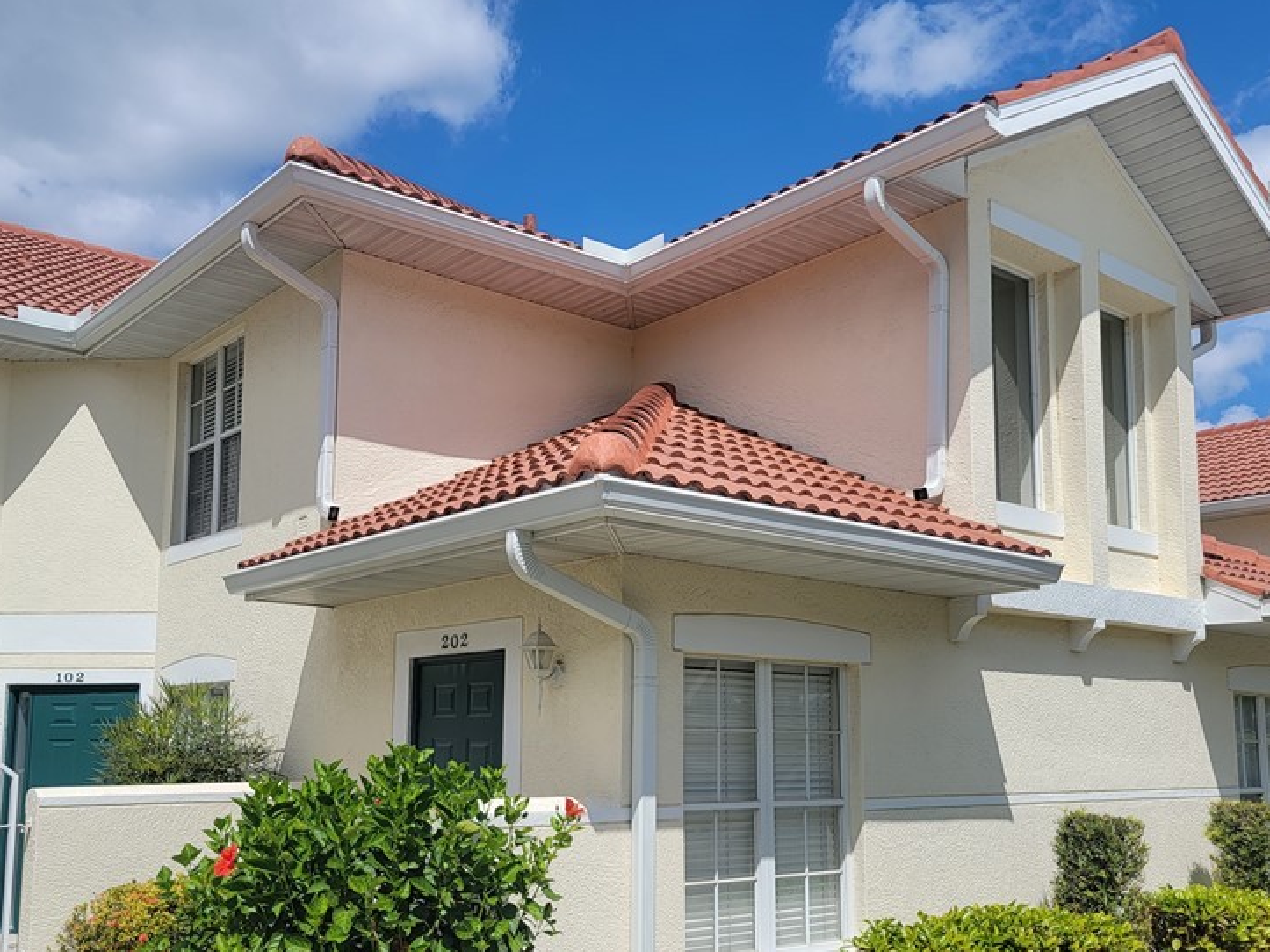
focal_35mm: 34
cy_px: 611
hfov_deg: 53.9
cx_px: 580
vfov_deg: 41.4
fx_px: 1247
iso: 16
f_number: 1.8
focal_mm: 6.7
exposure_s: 1/1718
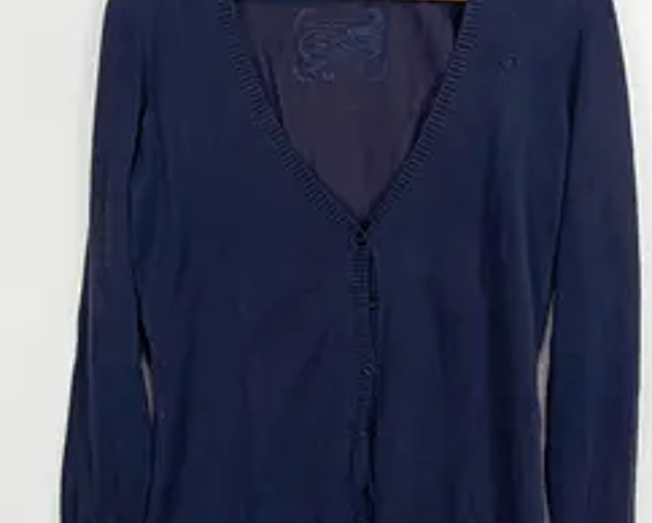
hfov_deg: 41.1
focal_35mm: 45
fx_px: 869
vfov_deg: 33.4
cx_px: 342
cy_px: 221
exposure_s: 1/50
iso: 67
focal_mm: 4.22
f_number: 1.8
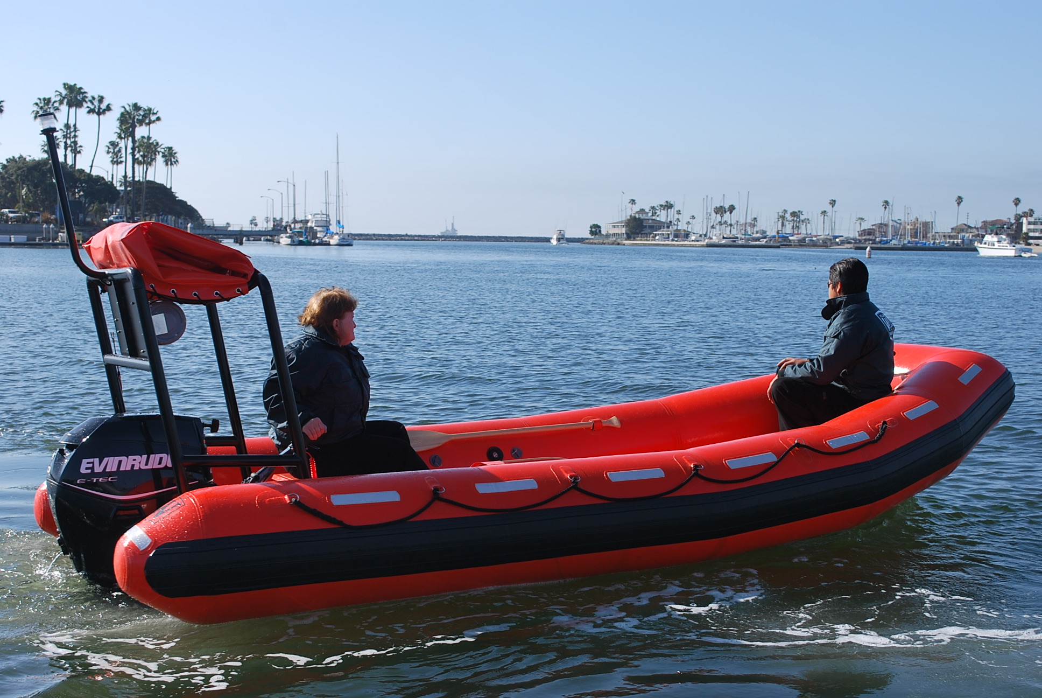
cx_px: 521
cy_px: 349
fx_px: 1391
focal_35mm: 48
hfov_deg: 41.1
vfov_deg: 28.2
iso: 100
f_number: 8
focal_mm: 32
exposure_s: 1/250
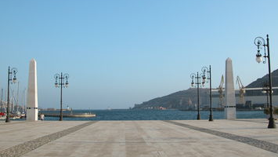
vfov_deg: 27.7
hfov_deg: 47.3
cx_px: 132
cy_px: 75
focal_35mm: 43
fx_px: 317
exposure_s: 1/316
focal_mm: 8.9
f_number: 5.6
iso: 100
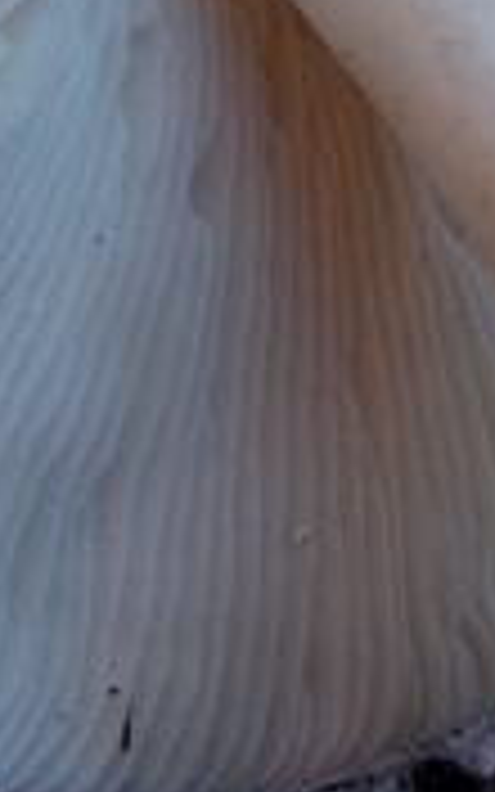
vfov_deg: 6.2
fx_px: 7209
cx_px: 266
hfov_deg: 3.9
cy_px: -198
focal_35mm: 334
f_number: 6.3
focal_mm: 48
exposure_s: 1/60
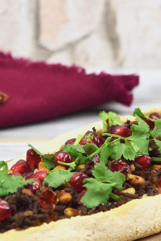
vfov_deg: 10.4
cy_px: 134
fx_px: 1328
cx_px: 63
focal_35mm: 198
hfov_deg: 6.9
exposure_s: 1/125
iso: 400
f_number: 5.6
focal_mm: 70
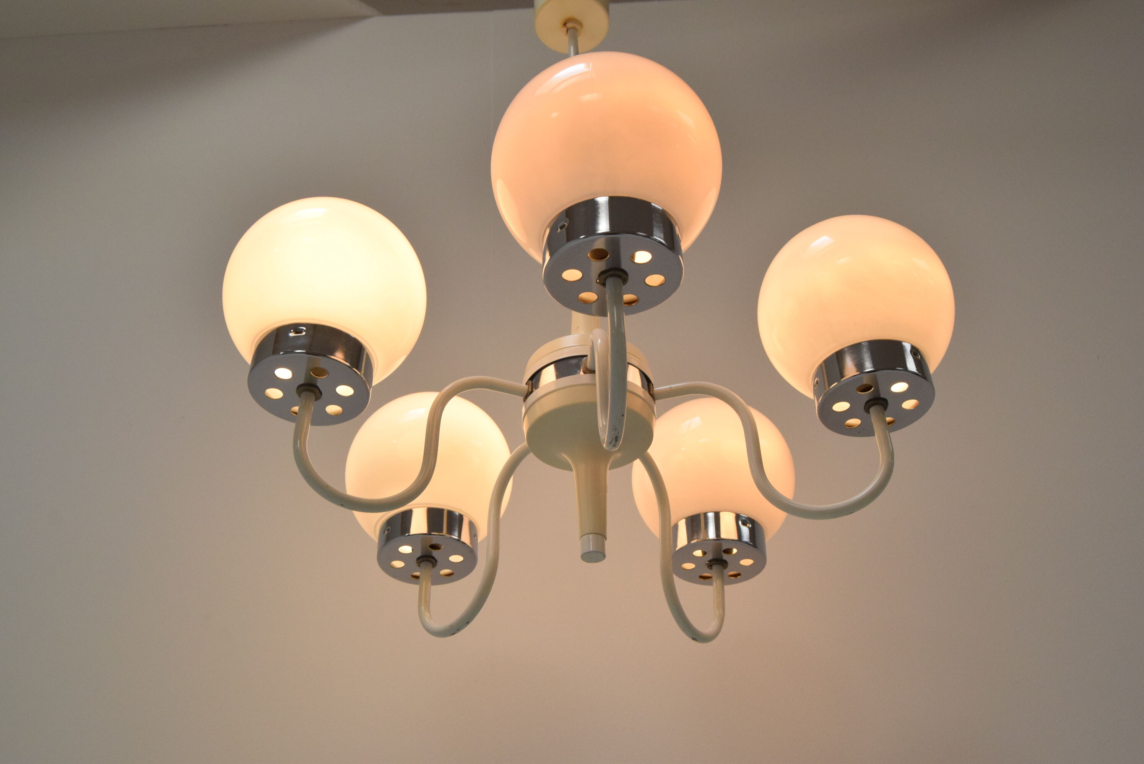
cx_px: 572
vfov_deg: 34.3
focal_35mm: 39
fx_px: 1240
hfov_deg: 49.5
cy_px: 382
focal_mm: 26
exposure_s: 1/320
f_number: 9
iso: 1600
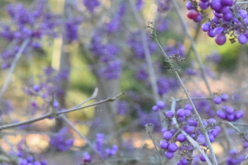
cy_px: 11
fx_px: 1164
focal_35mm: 169
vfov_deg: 8.1
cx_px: 206
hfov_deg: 12.1
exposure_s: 1/500
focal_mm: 55
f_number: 11
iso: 12800
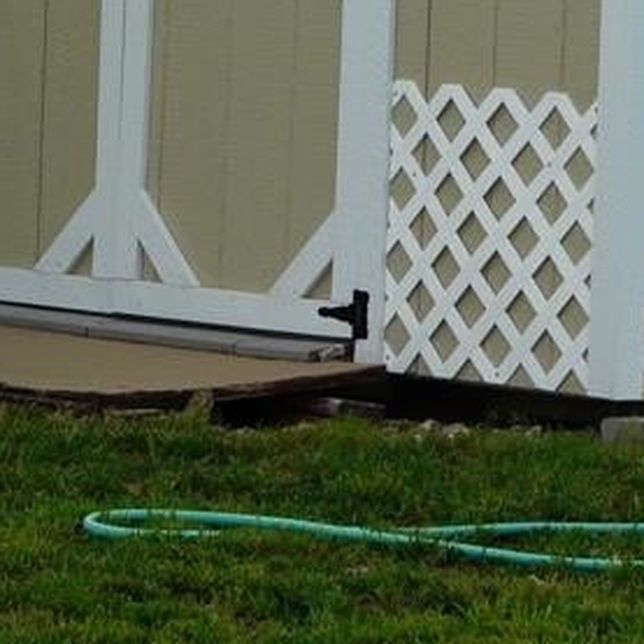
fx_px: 10124
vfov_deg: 3.6
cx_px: 479
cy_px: -195
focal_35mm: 481
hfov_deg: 3.6
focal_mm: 24.2
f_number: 5.6
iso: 100
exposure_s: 1/250
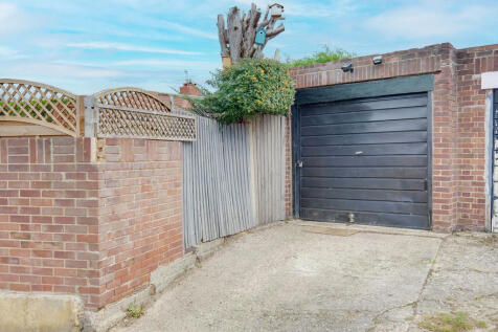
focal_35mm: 33
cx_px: 249
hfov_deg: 57.2
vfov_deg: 39.9
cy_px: 166
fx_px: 456
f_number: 8
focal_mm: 21.9
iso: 400
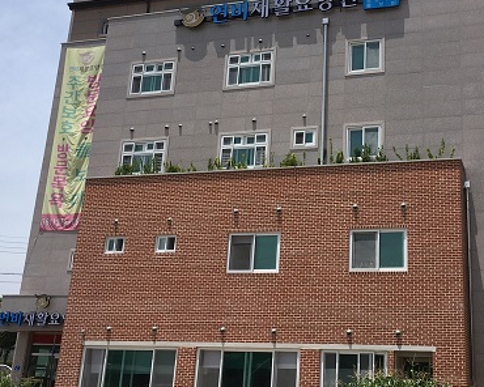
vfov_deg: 30.7
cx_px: 315
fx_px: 702
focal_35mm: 49
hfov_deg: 37.7
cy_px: 152
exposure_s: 1/2747
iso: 25
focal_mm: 4.15
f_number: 2.2
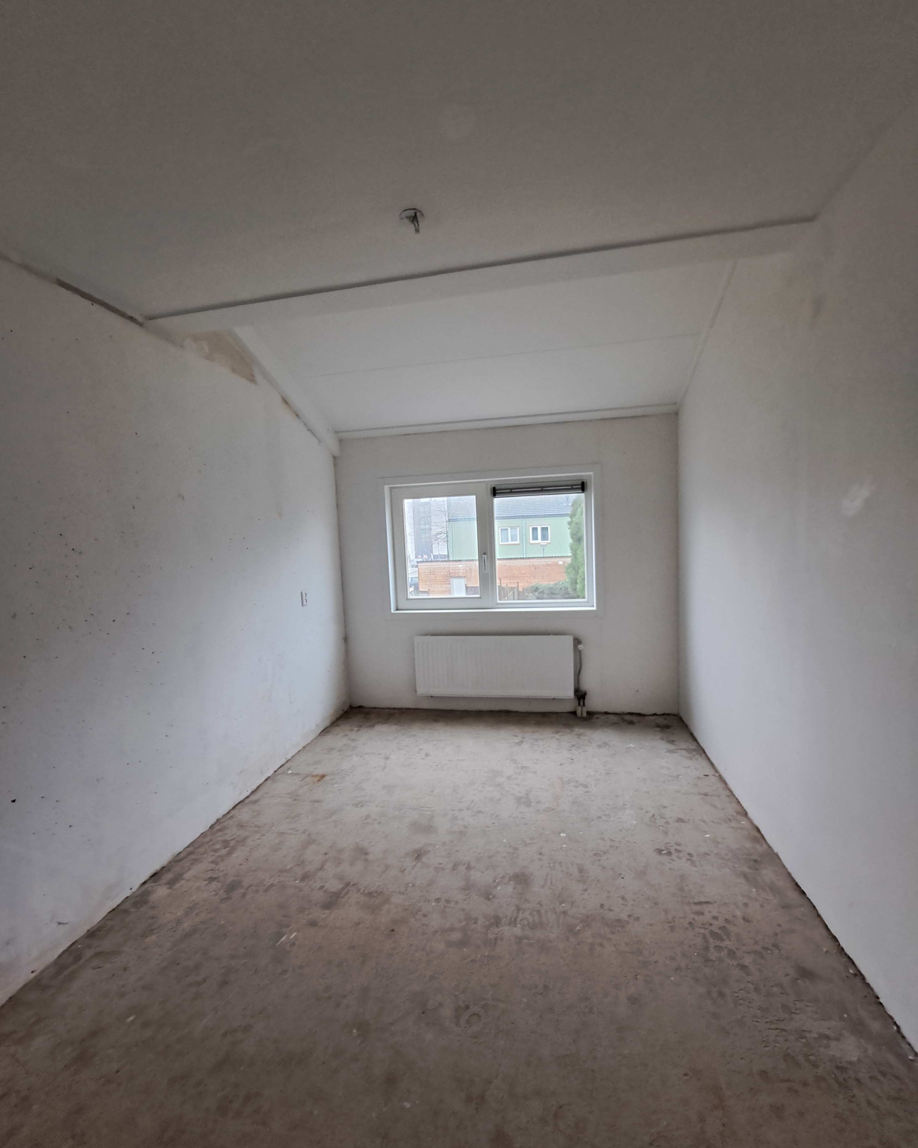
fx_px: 475
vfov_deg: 100.7
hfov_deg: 88.0
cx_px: 452
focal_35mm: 14
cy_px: 585
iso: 200
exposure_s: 1/50
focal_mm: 1.74
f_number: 2.2
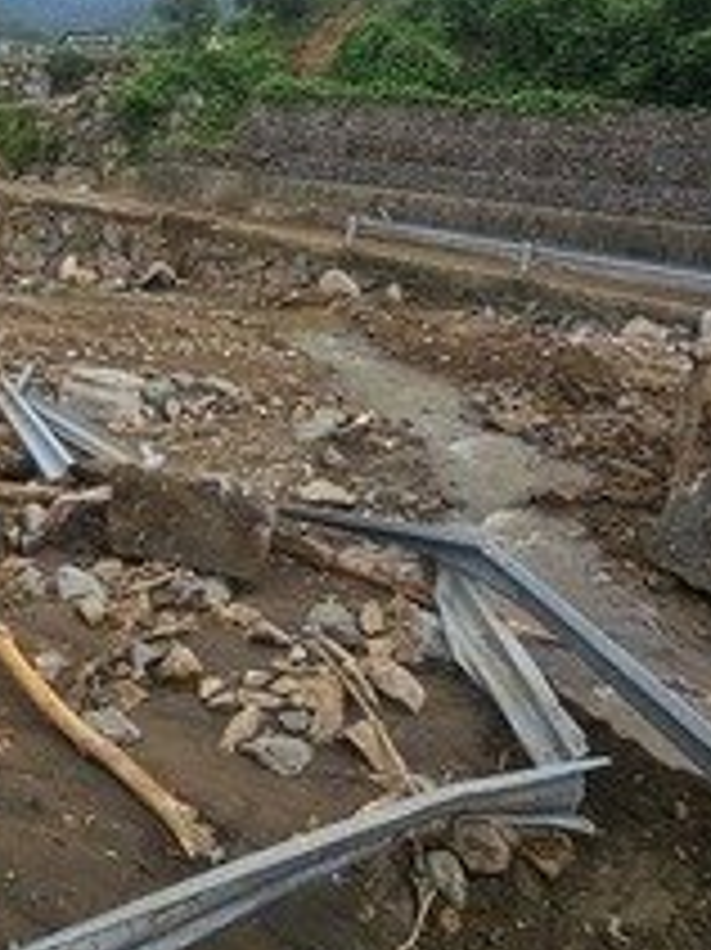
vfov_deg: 59.9
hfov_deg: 44.4
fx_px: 768
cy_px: 234
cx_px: 50
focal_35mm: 28
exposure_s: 1/2635
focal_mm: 2.2
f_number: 2.2
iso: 50
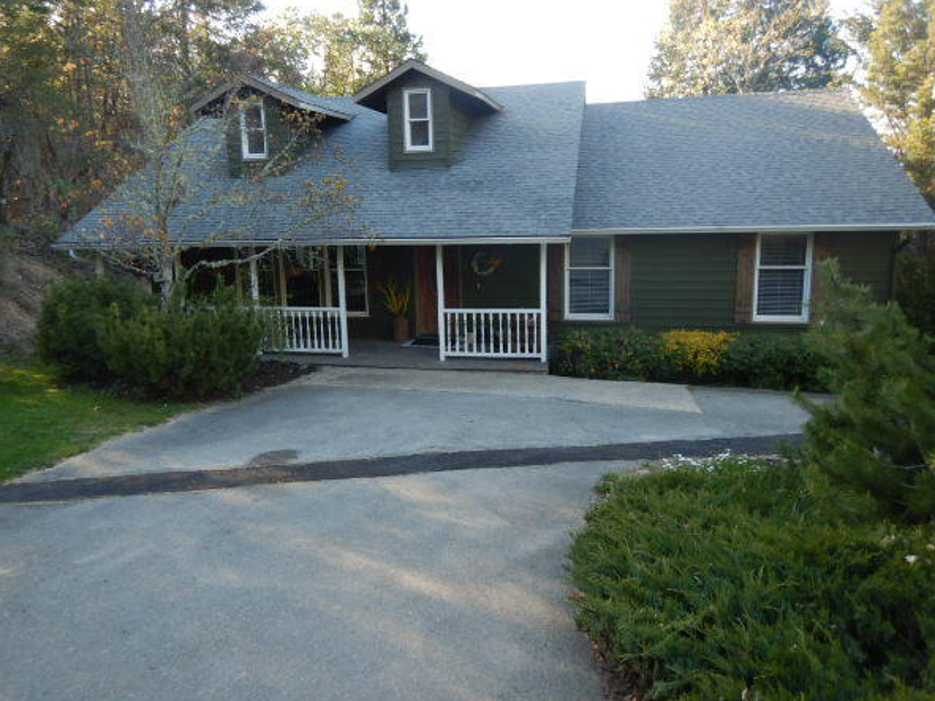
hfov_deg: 67.2
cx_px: 435
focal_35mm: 26
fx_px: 702
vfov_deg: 53.0
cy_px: 323
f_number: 2.8
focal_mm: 4.3
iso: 125
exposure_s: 1/125
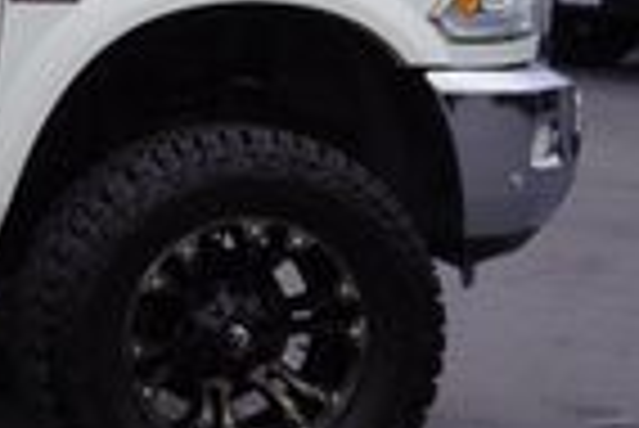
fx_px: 3487
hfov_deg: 9.5
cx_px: -792
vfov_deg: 7.0
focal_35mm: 196
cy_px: 158
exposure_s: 1/125
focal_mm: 29
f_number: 9
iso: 100
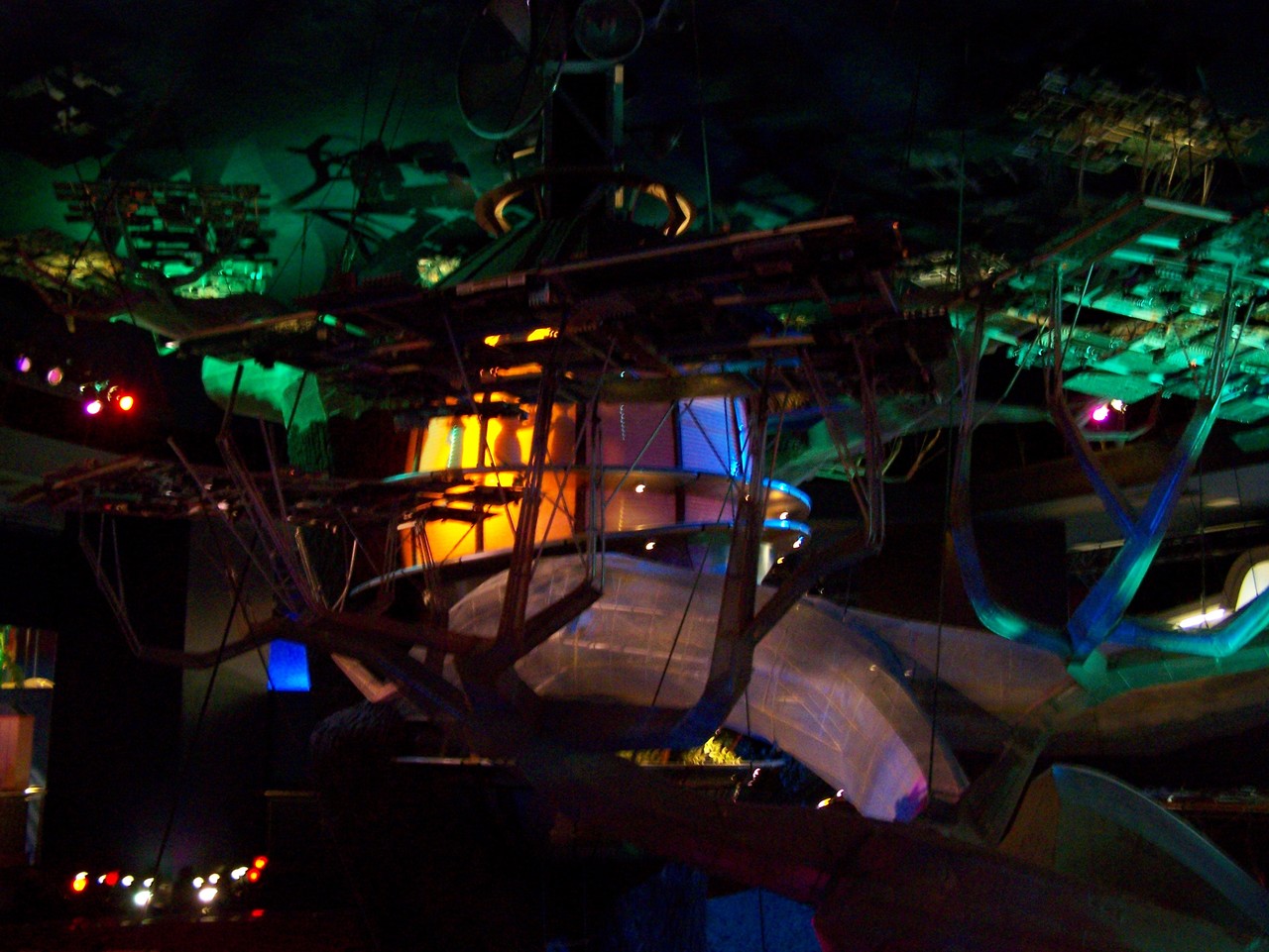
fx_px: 1394
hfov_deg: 49.0
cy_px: 476
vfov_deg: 37.7
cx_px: 634
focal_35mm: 38
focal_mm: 6.3
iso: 400
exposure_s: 1/8
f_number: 2.8
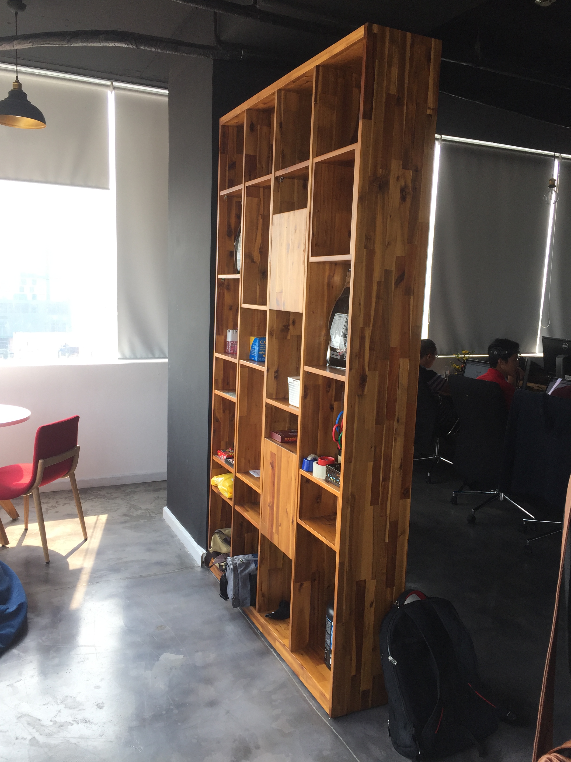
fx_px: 638
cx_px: 286
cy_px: 381
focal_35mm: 29
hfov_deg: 48.2
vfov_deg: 61.7
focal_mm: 4.15
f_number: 2.2
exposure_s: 1/191
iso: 32
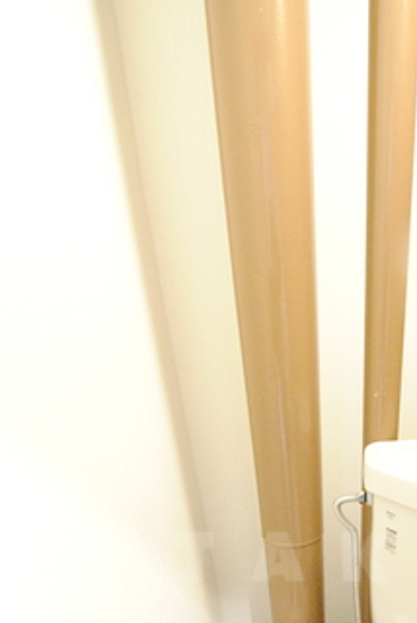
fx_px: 416
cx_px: 349
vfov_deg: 62.1
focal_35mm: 24
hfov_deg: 49.3
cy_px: 559
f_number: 4.5
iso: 1600
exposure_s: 1/10
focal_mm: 8
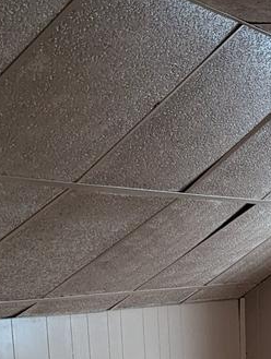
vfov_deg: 16.1
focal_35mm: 112
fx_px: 1165
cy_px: 536
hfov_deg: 12.8
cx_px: 354
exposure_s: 1/120
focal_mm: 6.81
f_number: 1.85
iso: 540
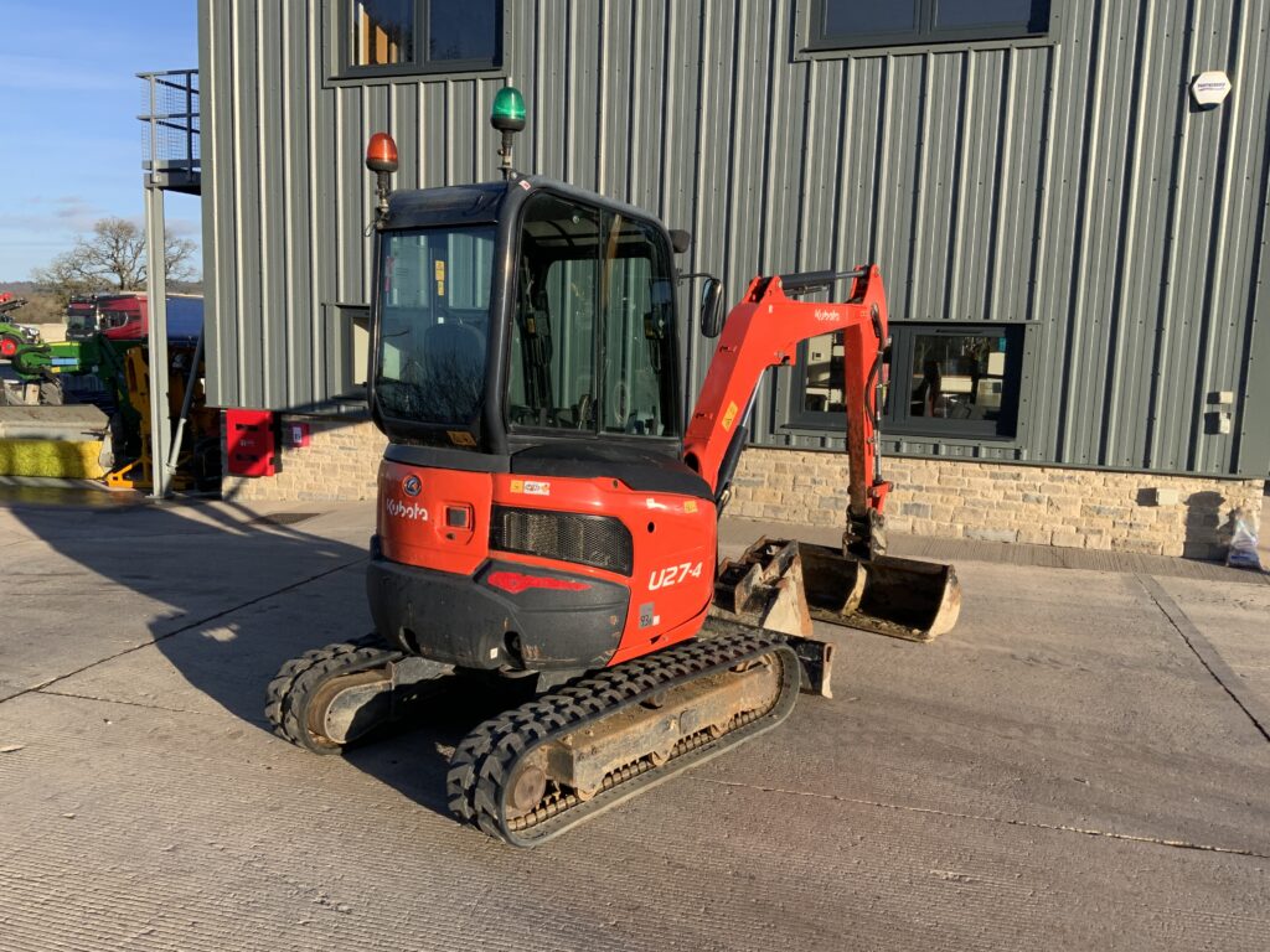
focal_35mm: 29
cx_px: 635
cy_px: 476
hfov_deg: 61.7
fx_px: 1064
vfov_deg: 48.2
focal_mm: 3
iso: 16
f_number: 1.8
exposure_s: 1/997
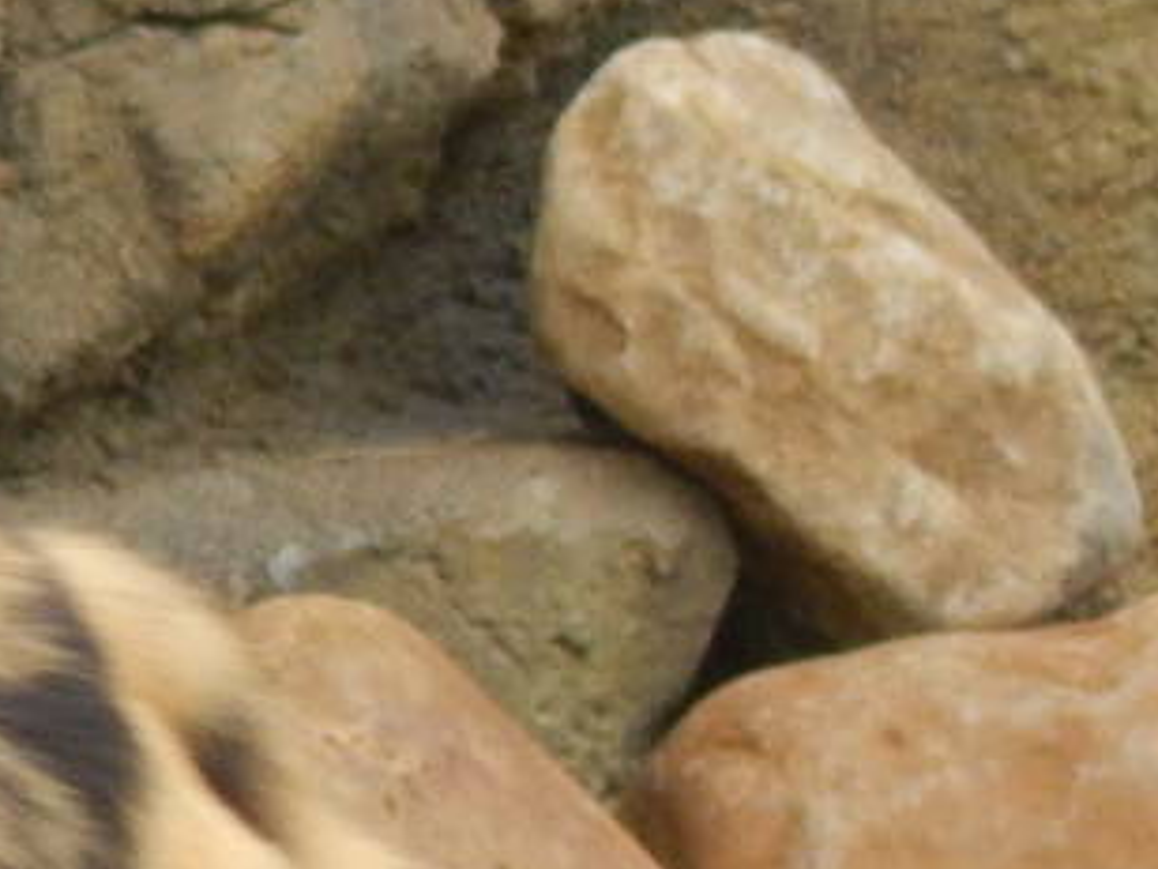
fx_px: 104908
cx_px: -1004
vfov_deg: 0.5
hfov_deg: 0.6
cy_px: 1181
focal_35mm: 3136
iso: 280
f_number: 5.8
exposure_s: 1/125
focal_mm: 107.1
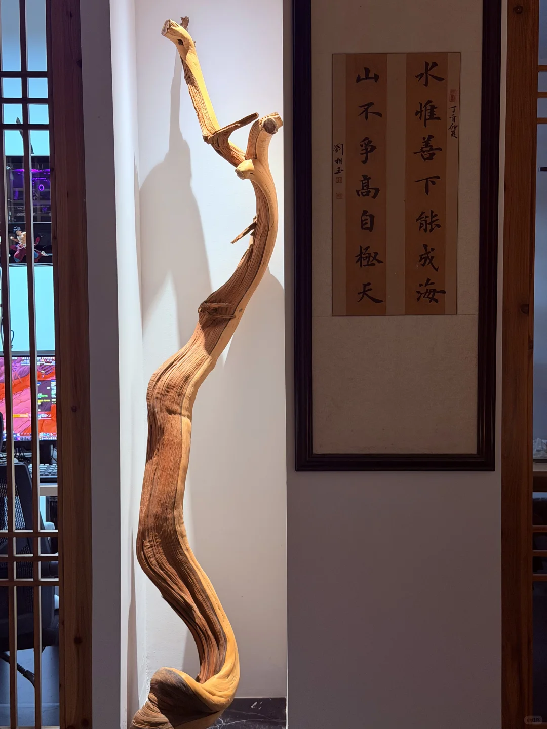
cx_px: 274
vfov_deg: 39.7
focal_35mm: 48
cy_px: 364
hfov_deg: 30.3
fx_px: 1011
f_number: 1.78
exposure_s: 1/40
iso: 400
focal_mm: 6.76
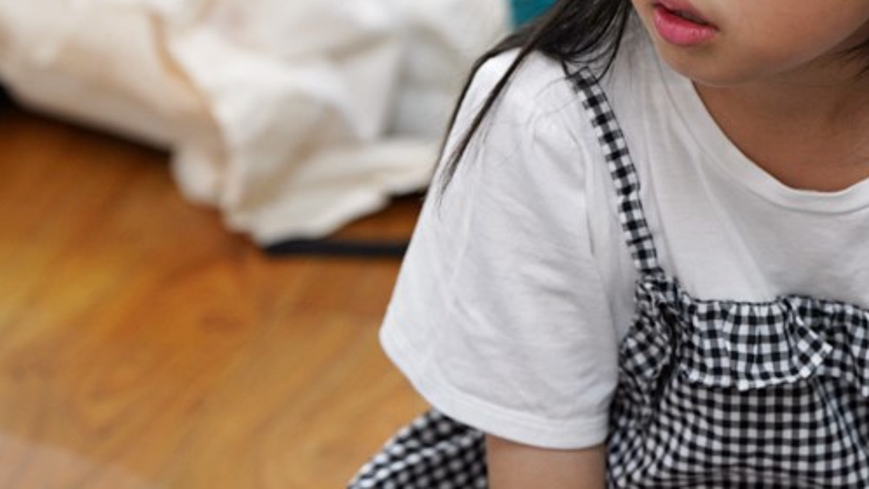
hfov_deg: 9.4
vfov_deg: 5.3
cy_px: 9
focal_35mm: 229
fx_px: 5276
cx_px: 749
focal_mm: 121
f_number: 4
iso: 1600
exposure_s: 1/160
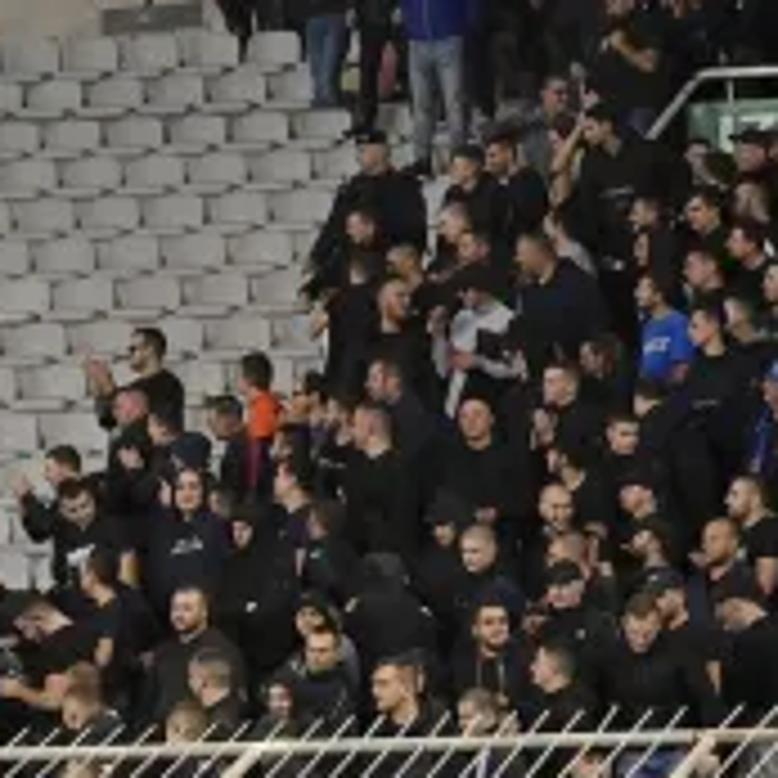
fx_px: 6637
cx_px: 166
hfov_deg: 6.7
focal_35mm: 261
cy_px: 762
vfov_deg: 6.7
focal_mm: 70
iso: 2000
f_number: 2.8
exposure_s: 1/1000
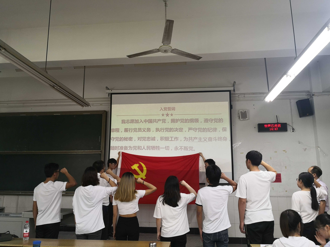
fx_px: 257
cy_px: 124
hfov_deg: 65.3
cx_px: 165
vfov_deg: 51.4
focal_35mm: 27
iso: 100
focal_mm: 3.95
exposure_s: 1/50
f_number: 1.6
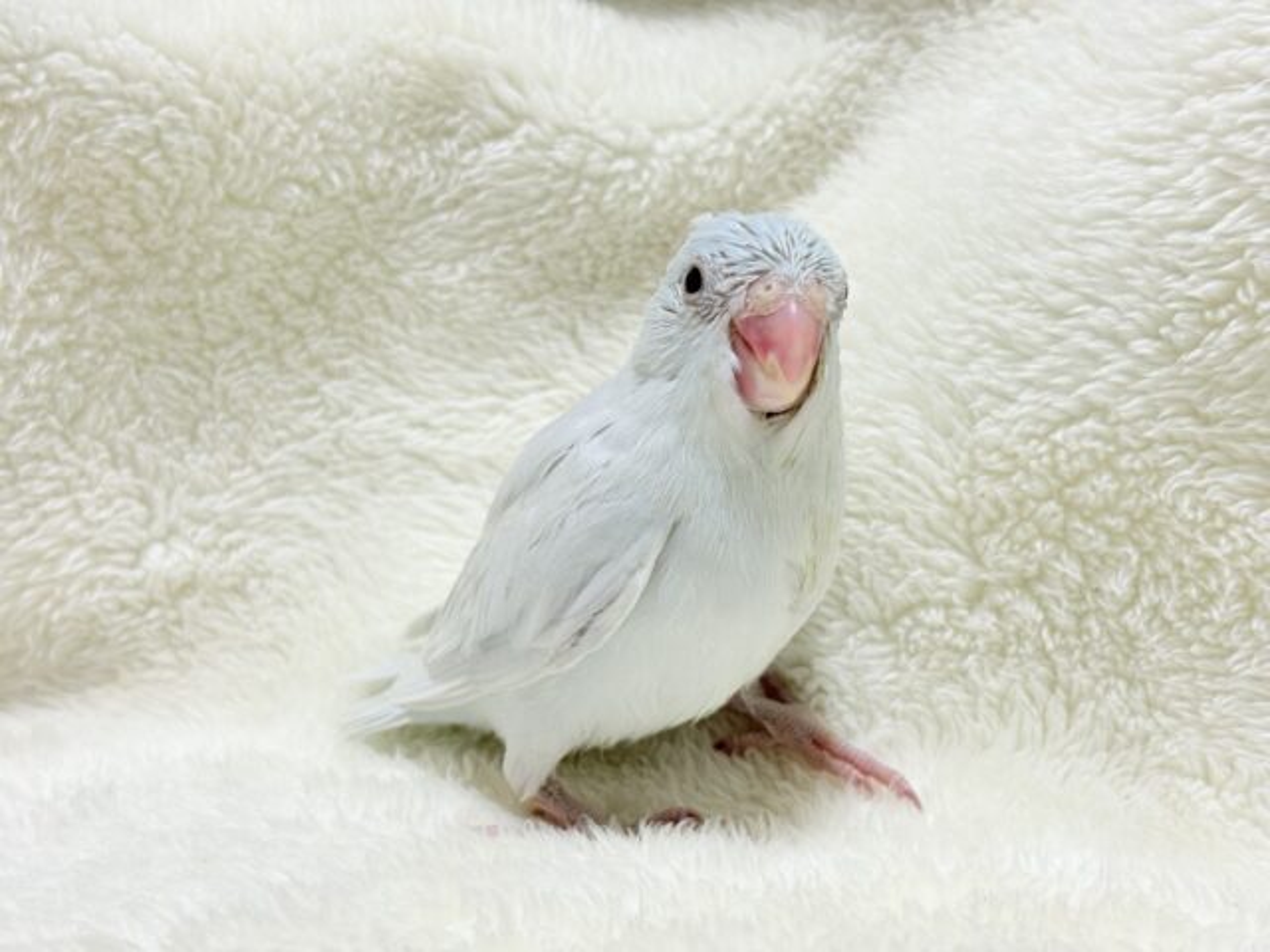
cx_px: 635
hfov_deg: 36.8
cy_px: 476
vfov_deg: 28.0
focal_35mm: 52
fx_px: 1908
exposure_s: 1/33
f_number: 1.6
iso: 100
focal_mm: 5.96
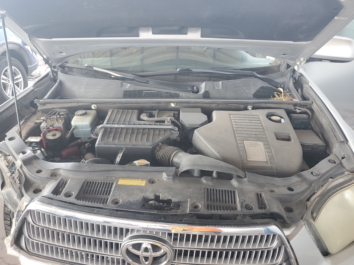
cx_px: 177
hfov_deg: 67.3
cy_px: 132
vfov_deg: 53.1
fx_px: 266
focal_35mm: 26
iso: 91
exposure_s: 1/120
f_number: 1.5
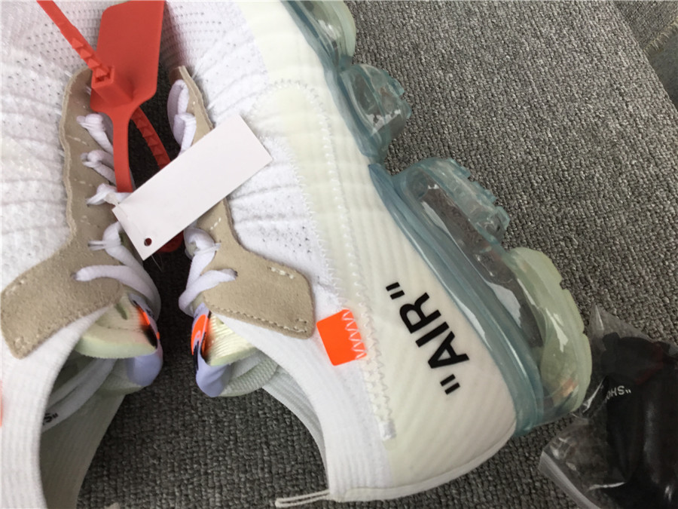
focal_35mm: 31
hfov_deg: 58.4
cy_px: 254
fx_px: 607
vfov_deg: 45.4
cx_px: 339
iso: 40
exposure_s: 1/100
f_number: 2.4
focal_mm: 3.3
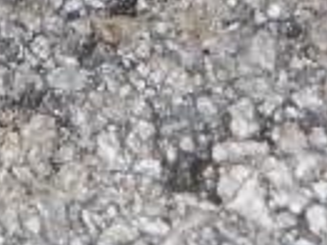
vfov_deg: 8.5
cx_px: -120
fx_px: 1623
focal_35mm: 172
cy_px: -50
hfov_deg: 11.2
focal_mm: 4
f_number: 3
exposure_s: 1/160
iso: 125
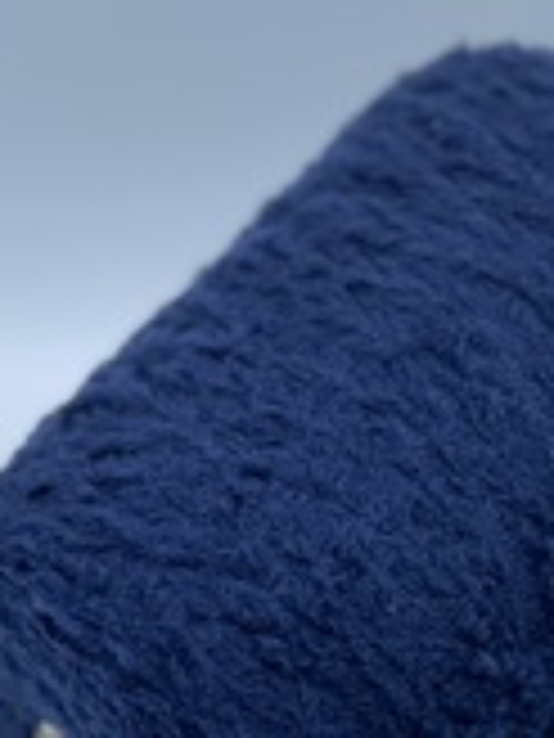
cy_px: 490
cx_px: 374
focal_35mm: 187
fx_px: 3990
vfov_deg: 10.6
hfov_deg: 7.9
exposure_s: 1/115
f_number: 2.2
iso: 20
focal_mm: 7.5
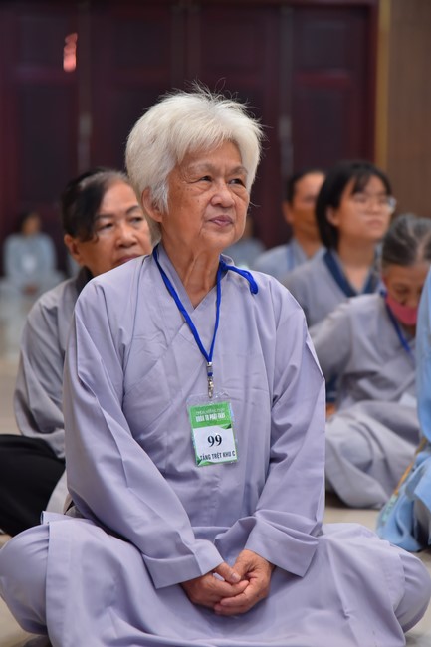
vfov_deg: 17.1
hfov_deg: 11.4
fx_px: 2156
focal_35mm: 120
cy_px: 324
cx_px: 216
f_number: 4.5
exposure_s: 1/100
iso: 1250
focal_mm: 120
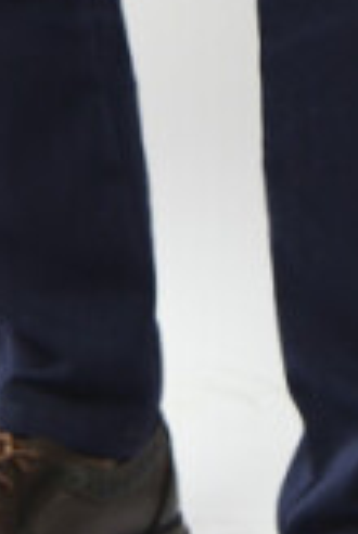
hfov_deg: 5.2
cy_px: -908
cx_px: 143
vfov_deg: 7.2
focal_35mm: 263
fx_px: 3906
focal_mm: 36
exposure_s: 1/125
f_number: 5
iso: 400
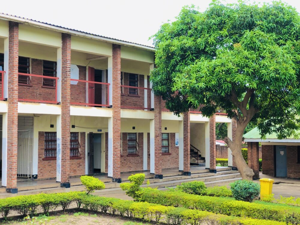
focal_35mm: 57
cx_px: 150
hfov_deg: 33.8
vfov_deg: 25.7
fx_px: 494
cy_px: 112
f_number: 2.8
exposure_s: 1/120
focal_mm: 6.6
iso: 25
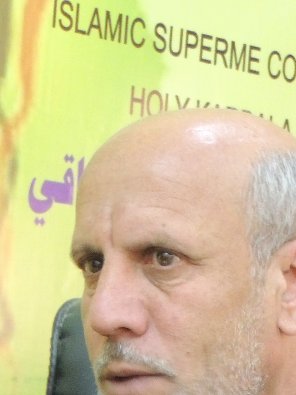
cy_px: 617
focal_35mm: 294
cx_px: 214
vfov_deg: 6.6
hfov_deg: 5.1
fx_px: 3352
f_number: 4
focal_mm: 15.1
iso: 800
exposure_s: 1/10
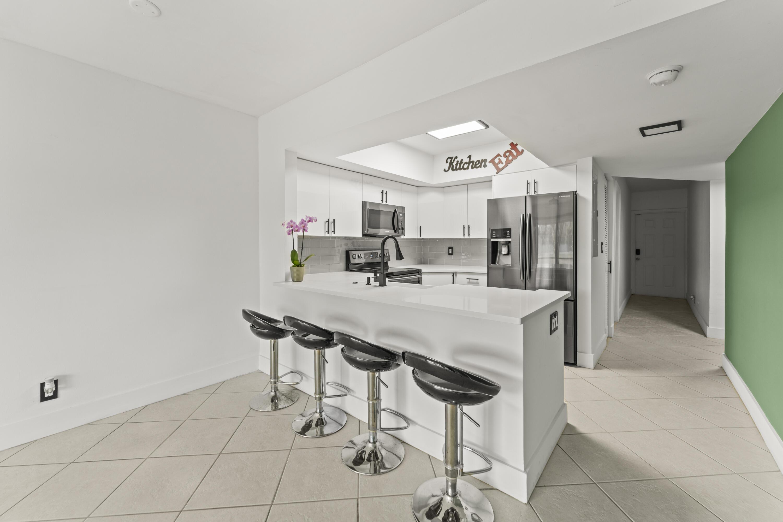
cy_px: 261
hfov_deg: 104.3
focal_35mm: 14
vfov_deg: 81.2
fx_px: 304
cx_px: 392
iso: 400
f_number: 9
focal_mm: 14
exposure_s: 1/3
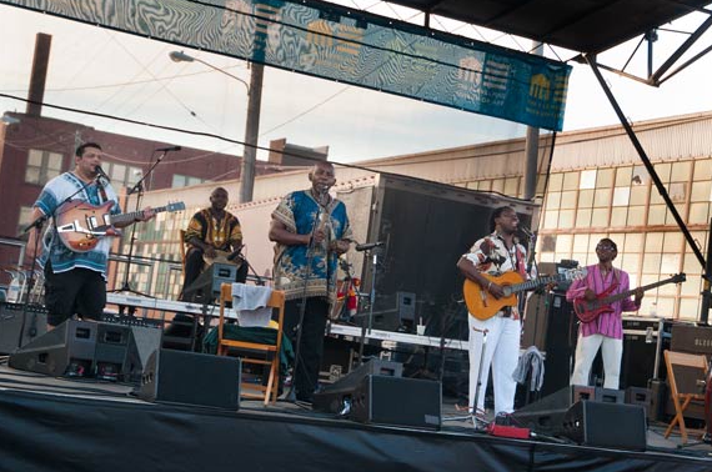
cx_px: 357
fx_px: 1145
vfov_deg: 23.3
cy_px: 234
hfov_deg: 34.5
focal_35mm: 58
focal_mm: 38
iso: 800
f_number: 4.5
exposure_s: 1/250
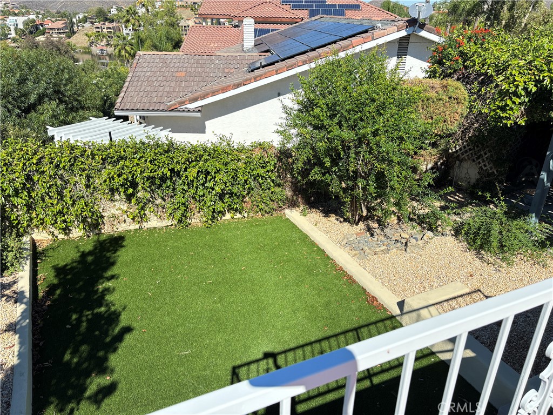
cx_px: 276
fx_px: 415
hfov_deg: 67.3
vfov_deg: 53.1
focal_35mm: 26
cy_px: 208
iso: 50
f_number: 1.6
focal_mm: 5.96
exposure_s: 1/1984
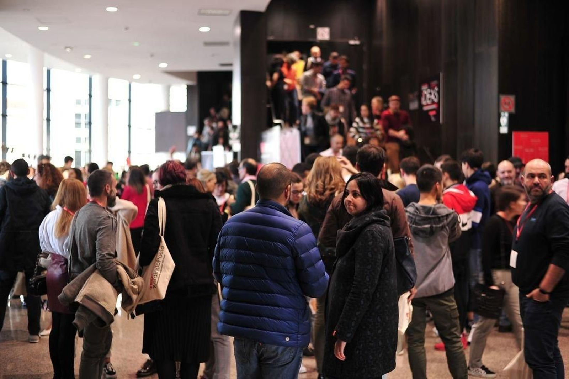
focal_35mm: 50
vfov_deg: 27.0
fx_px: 790
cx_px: 284
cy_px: 190
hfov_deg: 39.6
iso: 250
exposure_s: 1/30
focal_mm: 50
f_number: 2.2
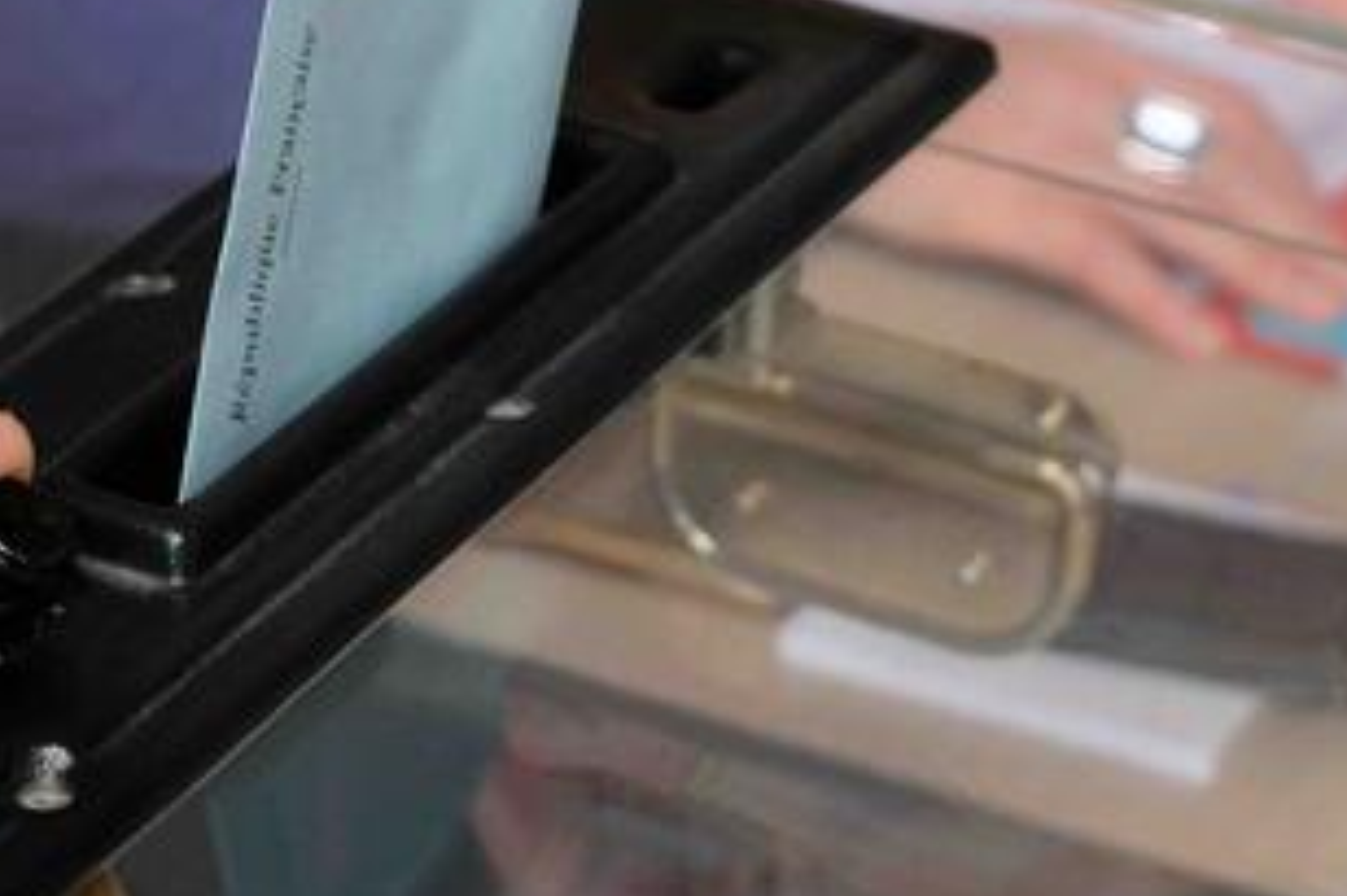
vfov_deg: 9.4
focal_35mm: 146
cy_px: 114
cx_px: 398
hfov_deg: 14.0
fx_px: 5460
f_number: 5.6
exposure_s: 1/60
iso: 640
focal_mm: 50
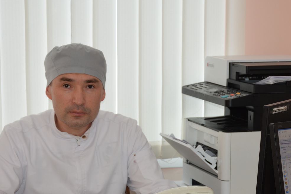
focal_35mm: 127
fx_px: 1026
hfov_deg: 16.1
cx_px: 151
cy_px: 120
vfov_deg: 10.8
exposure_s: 1/80
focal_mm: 52
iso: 400
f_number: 5
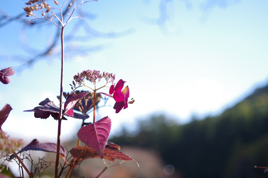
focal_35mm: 52
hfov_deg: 38.2
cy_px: 89
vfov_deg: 26.0
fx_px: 387
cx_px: 134
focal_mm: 35
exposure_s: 1/500
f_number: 2.8
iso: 100
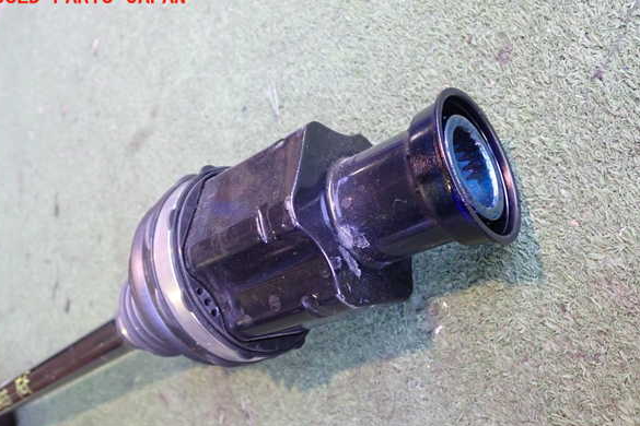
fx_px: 569
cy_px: 228
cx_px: 315
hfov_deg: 58.7
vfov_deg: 41.1
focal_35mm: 32
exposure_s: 1/40
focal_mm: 5.4
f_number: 2.3
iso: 500
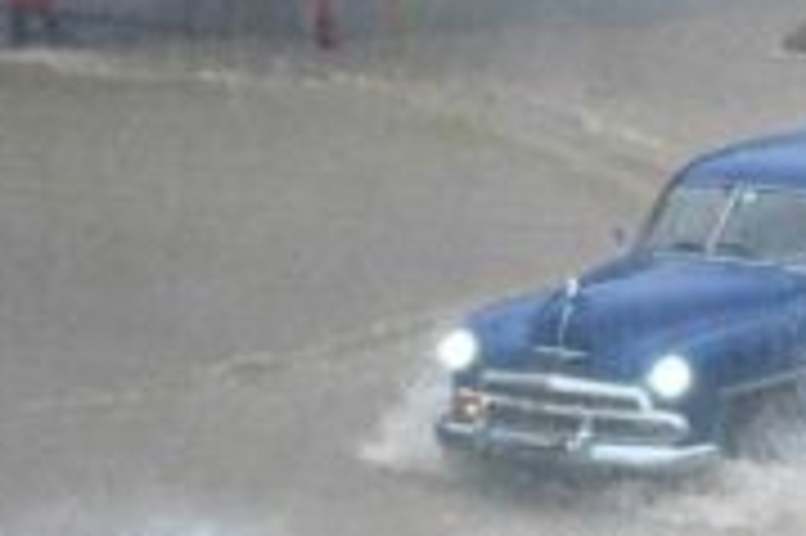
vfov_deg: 5.0
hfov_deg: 7.5
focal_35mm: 274
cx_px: 851
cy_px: 207
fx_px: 6129
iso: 1600
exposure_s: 1/160
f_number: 4
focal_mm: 80
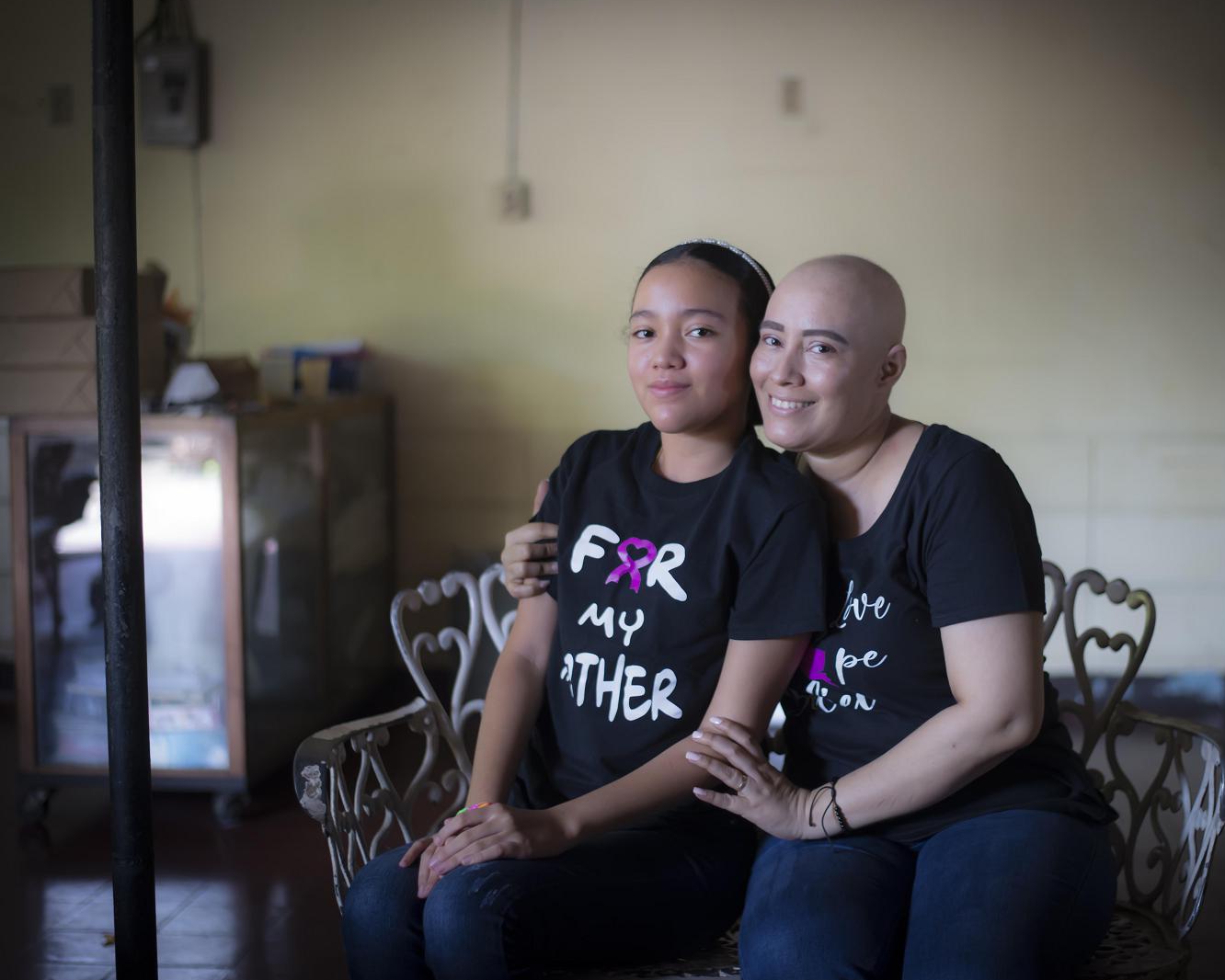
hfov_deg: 32.9
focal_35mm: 57
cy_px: 490
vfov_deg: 26.7
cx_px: 729
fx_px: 2067
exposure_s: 1/160
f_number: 1.8
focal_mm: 50
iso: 800
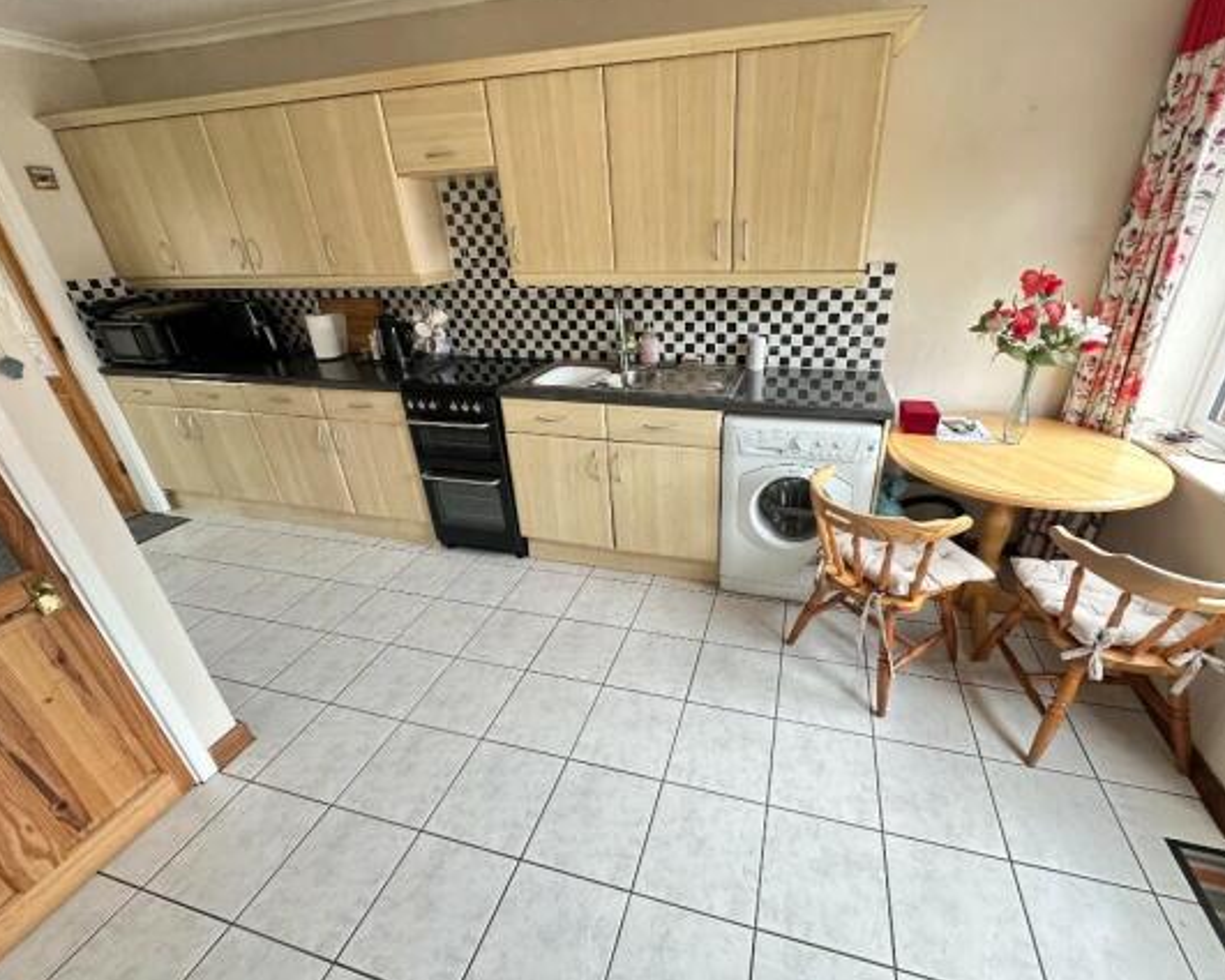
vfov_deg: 84.1
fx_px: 544
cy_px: 488
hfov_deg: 96.6
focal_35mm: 15
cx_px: 659
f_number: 2.2
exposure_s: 1/99
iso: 250
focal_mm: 2.22
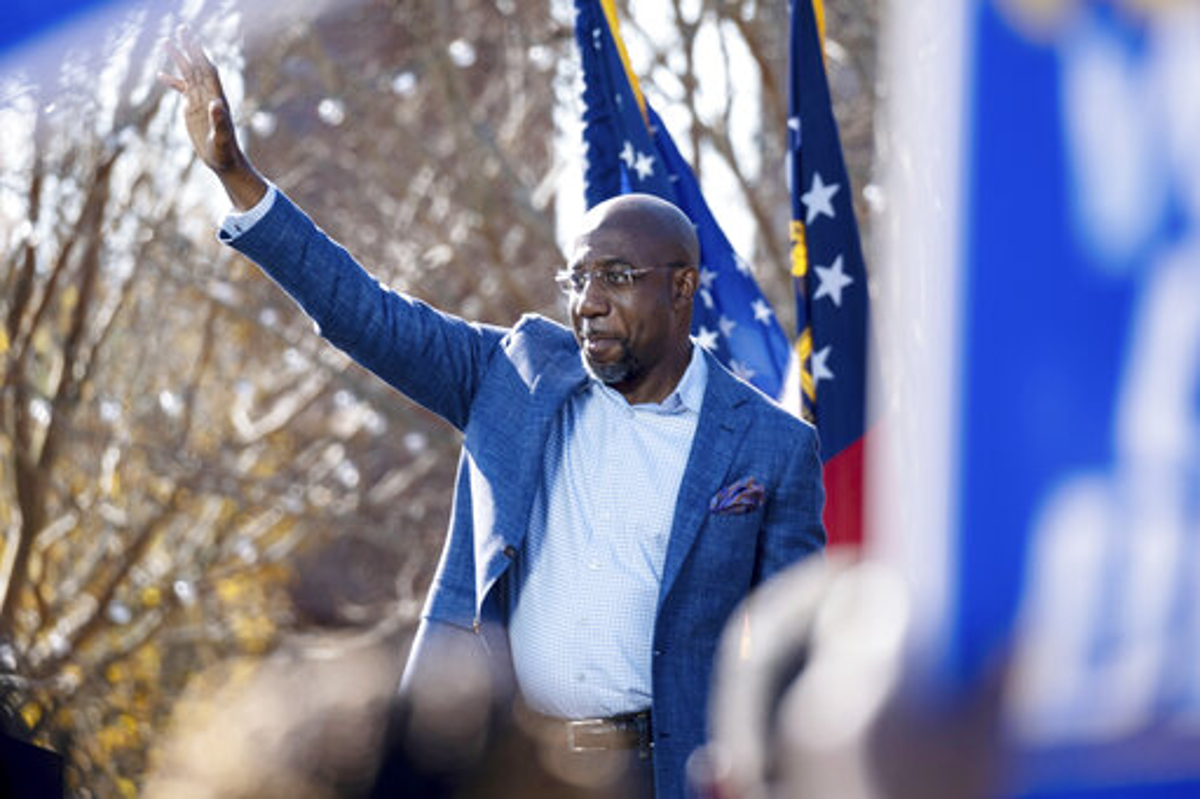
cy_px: 400
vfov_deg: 3.3
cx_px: 600
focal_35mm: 421
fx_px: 14028
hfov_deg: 4.9
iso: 160
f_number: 5.2
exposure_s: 1/400
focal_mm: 280.4
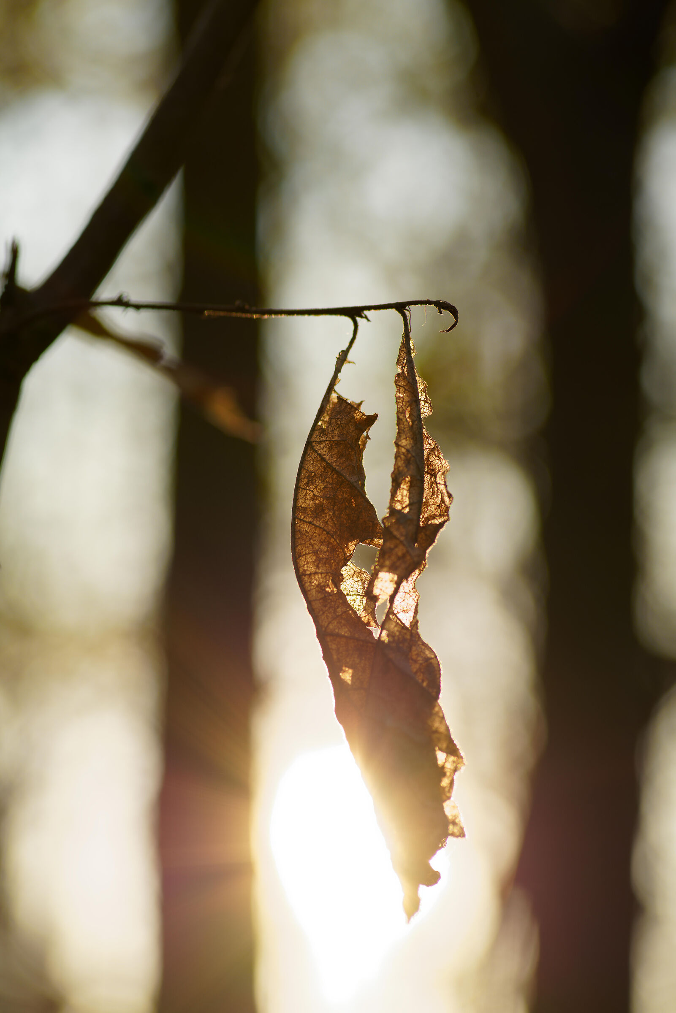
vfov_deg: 20.4
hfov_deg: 13.7
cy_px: 506
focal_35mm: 100
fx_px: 2815
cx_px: 338
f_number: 4.5
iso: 100
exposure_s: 1/250
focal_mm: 100
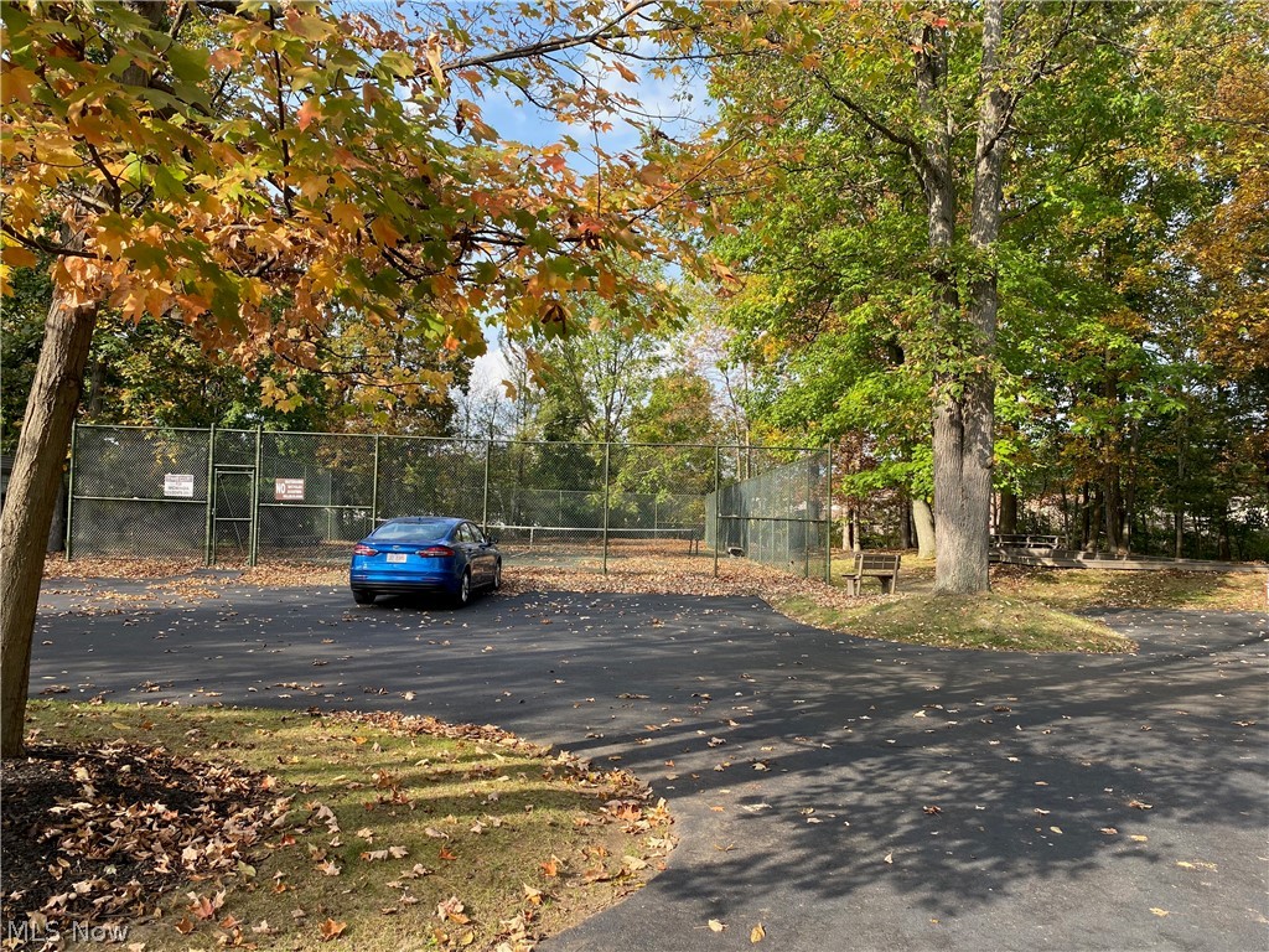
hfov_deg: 67.3
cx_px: 634
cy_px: 476
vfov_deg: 53.1
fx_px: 953
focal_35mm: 26
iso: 32
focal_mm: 4.25
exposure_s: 1/728
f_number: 1.8
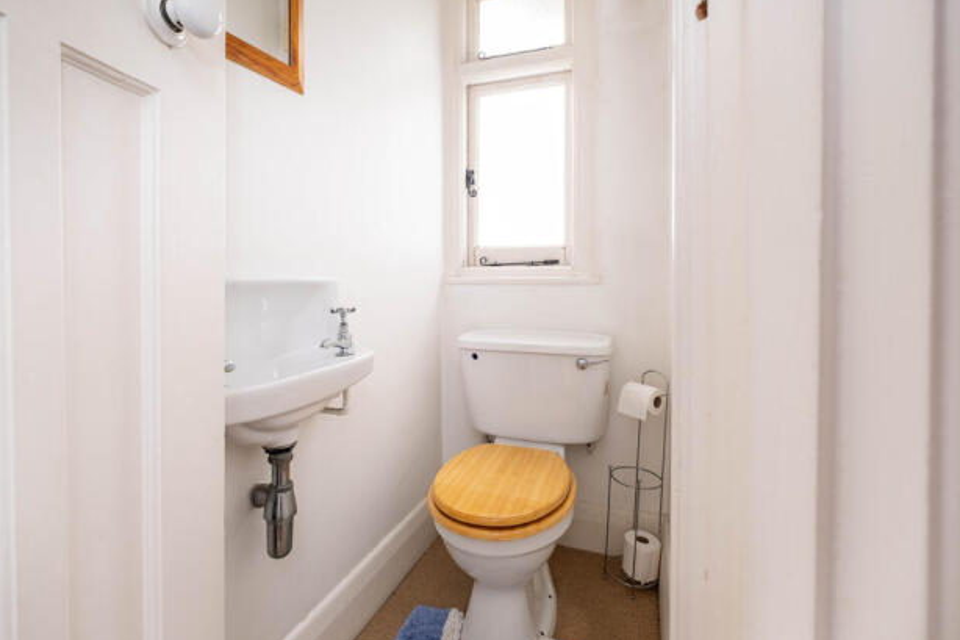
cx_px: 473
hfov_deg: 96.7
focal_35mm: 16
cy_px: 314
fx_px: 427
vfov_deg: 73.7
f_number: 6.4
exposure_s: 1/15
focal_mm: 10
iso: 500
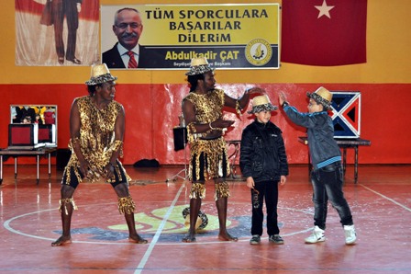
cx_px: 206
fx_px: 787
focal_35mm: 69
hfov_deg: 29.3
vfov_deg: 19.7
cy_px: 137
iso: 800
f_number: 5.3
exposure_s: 1/60
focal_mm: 46
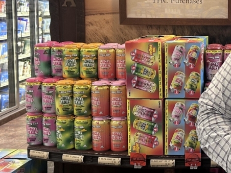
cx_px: 233
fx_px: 460
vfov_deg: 21.1
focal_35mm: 69
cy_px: 42
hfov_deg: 26.6
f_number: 1.5
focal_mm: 5.7
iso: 125
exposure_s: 1/60
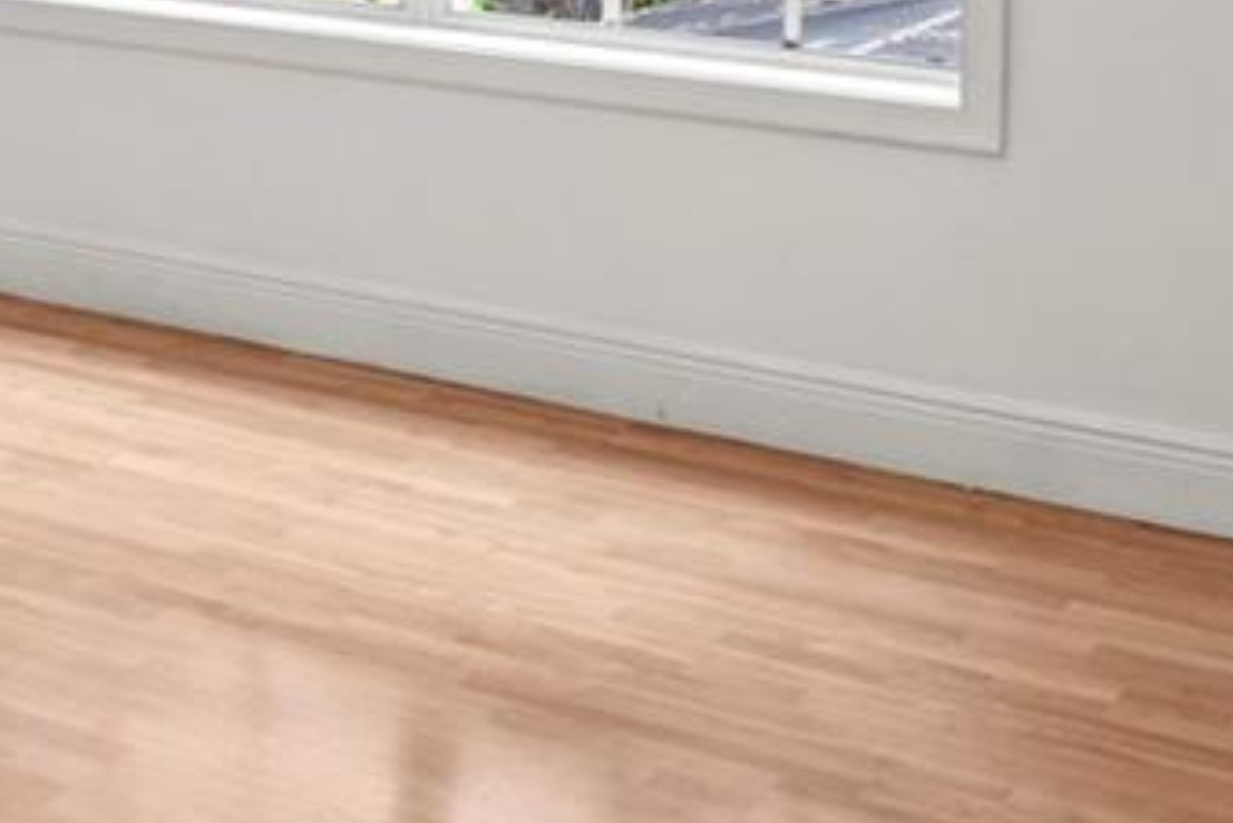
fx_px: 2604
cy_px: -437
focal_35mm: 76
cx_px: -245
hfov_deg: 24.2
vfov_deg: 16.3
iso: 100
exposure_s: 1/3
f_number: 8
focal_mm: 16
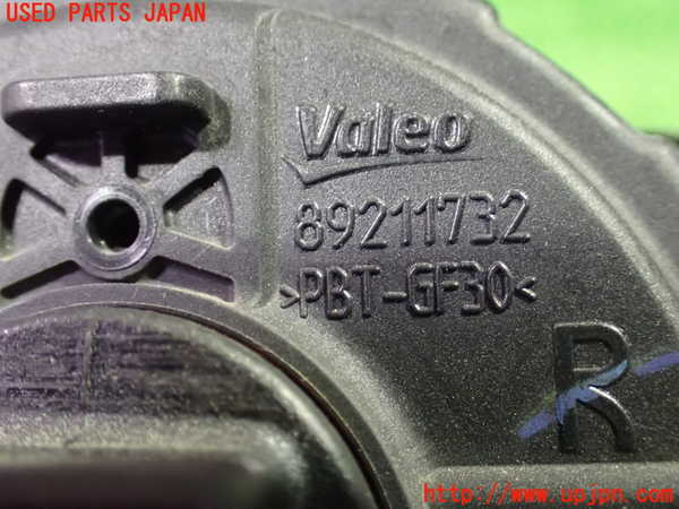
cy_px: 254
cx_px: 340
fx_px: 863
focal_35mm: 44
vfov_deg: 32.9
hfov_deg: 42.9
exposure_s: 1/20
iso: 1600
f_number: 2.9
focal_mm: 7.84
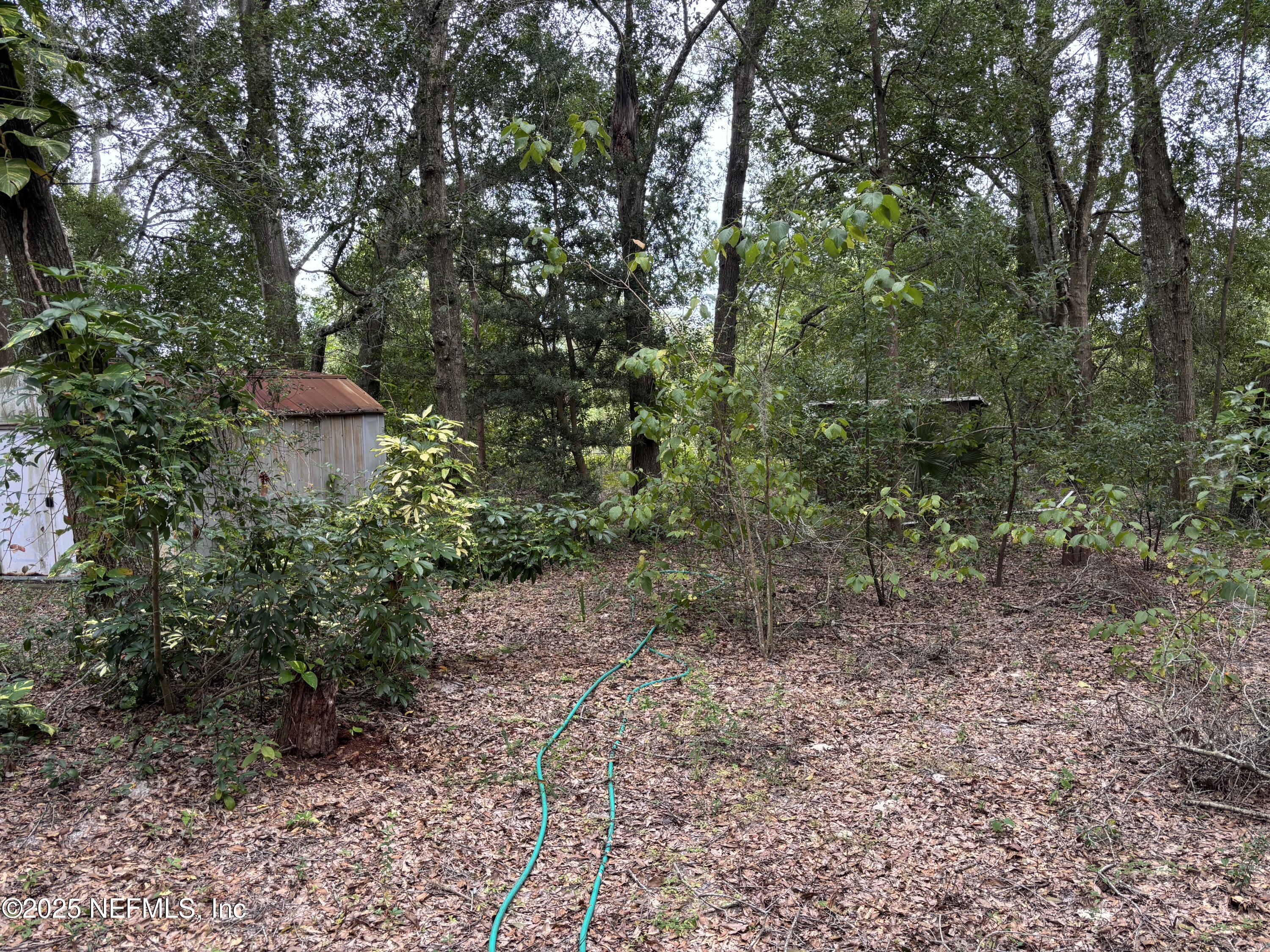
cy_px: 476
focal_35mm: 26
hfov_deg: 67.3
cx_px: 635
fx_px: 954
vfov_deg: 53.1
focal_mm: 5.96
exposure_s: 1/157
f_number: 1.6
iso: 64
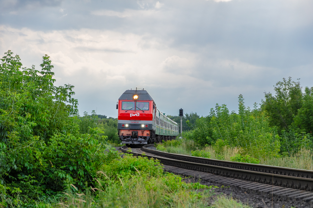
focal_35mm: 158
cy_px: 104
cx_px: 156
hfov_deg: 13.1
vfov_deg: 8.7
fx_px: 1367
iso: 400
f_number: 5.6
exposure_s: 1/500
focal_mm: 105
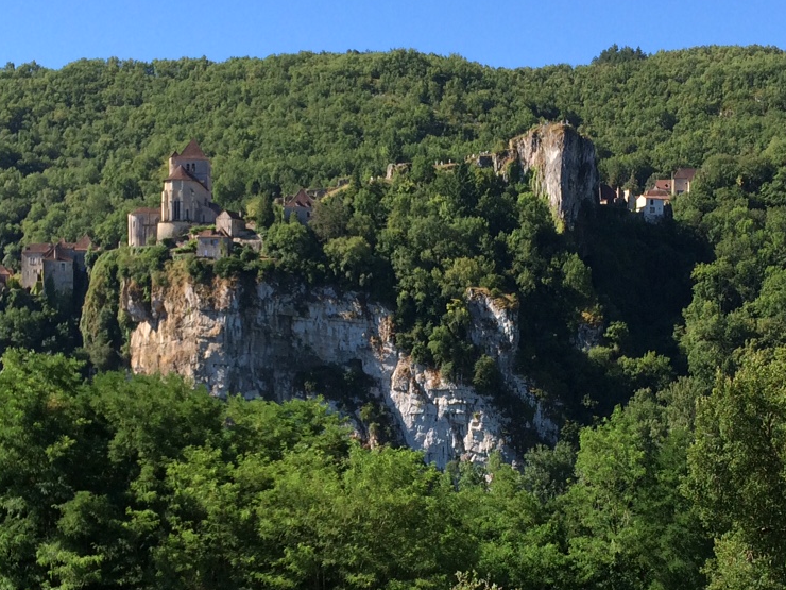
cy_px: 435
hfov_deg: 30.2
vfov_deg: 22.7
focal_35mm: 64
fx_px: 1453
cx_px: 430
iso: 32
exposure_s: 1/1080
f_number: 2.2
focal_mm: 4.15
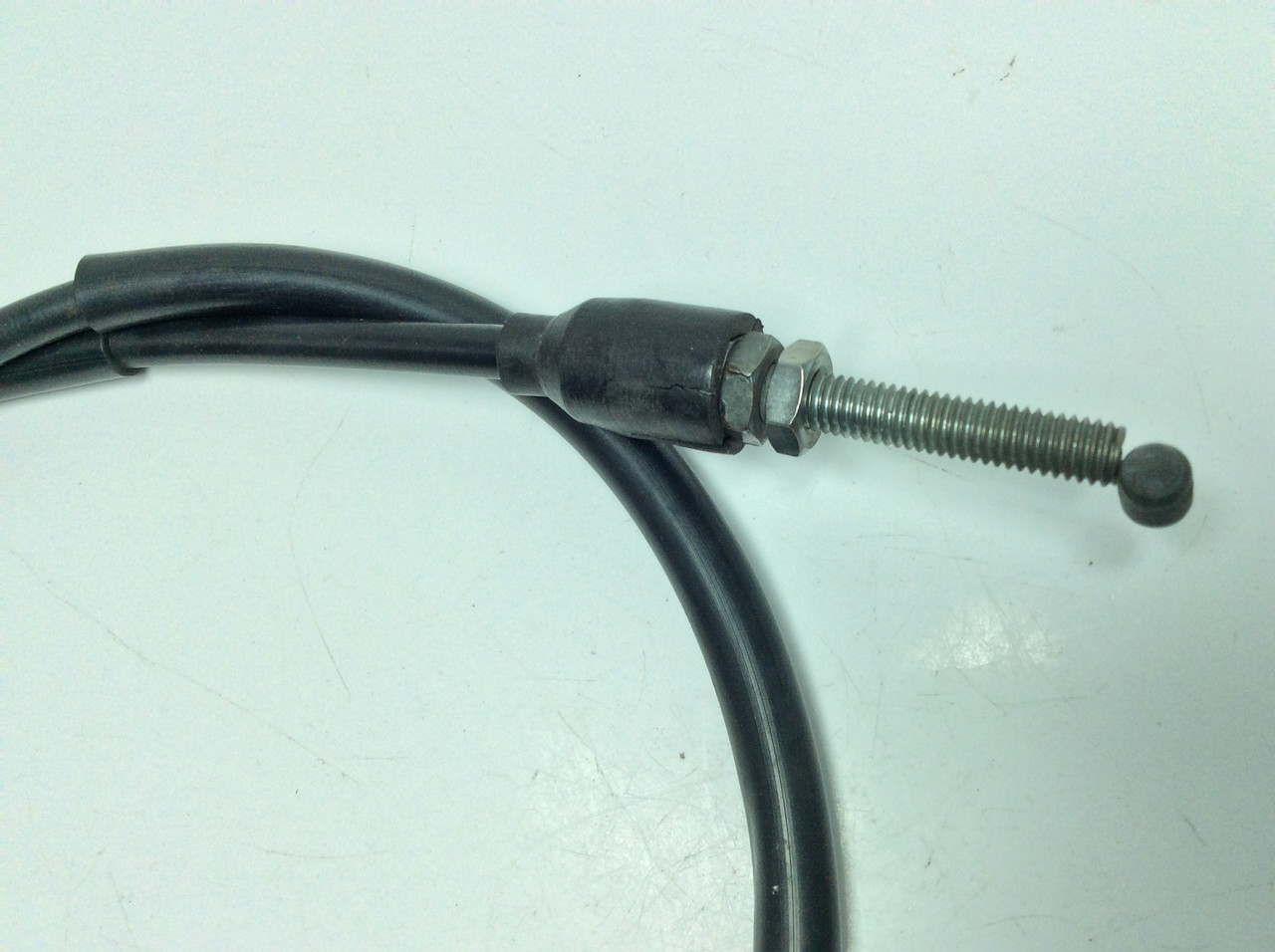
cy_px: 476
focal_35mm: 32
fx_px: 1177
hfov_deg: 56.9
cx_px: 638
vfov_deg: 44.1
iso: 32
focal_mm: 3.3
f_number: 2.4
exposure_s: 1/534
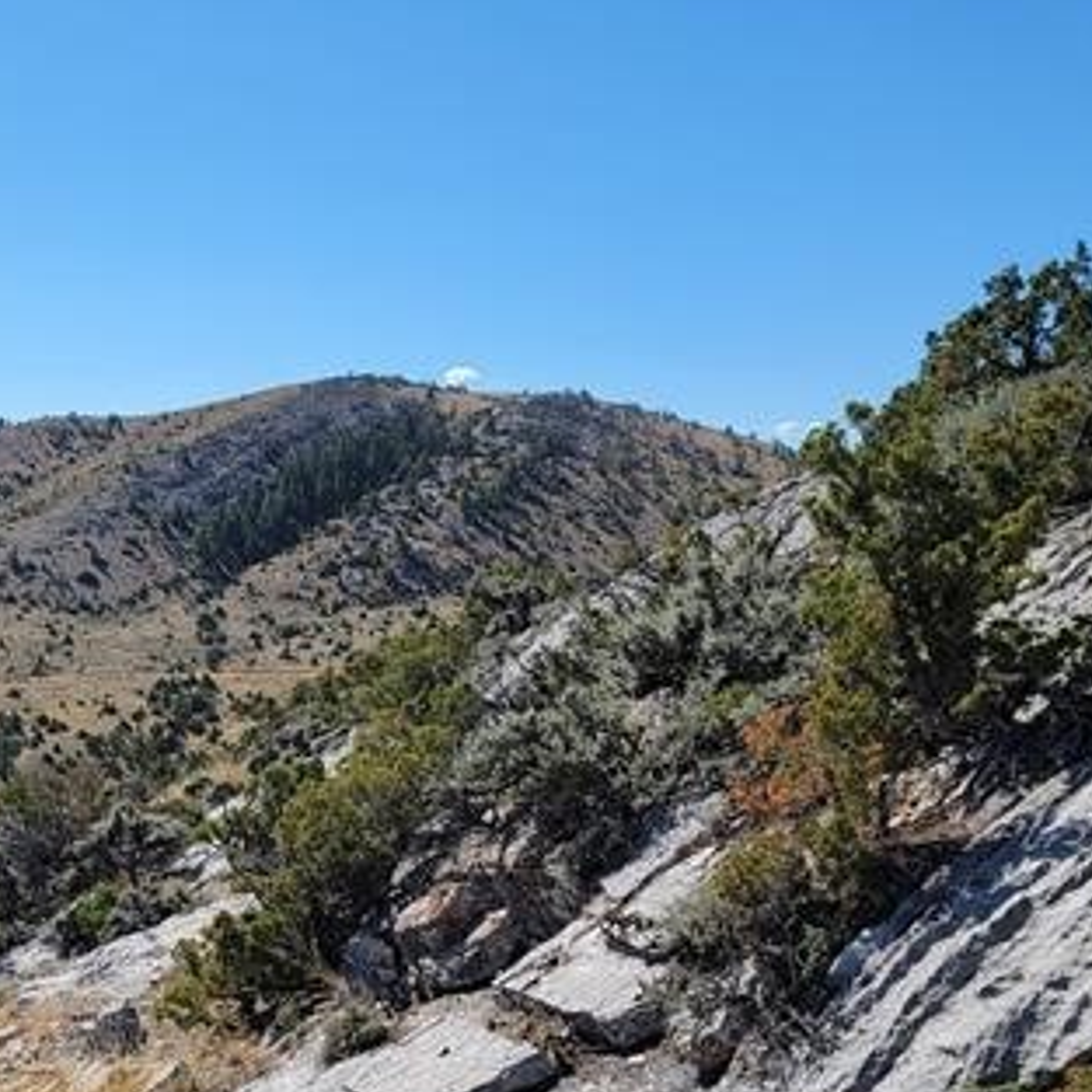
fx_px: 1856
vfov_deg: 32.0
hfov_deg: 32.3
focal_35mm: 52
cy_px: 858
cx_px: 297
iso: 16
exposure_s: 1/1369
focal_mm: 6.7
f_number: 1.8
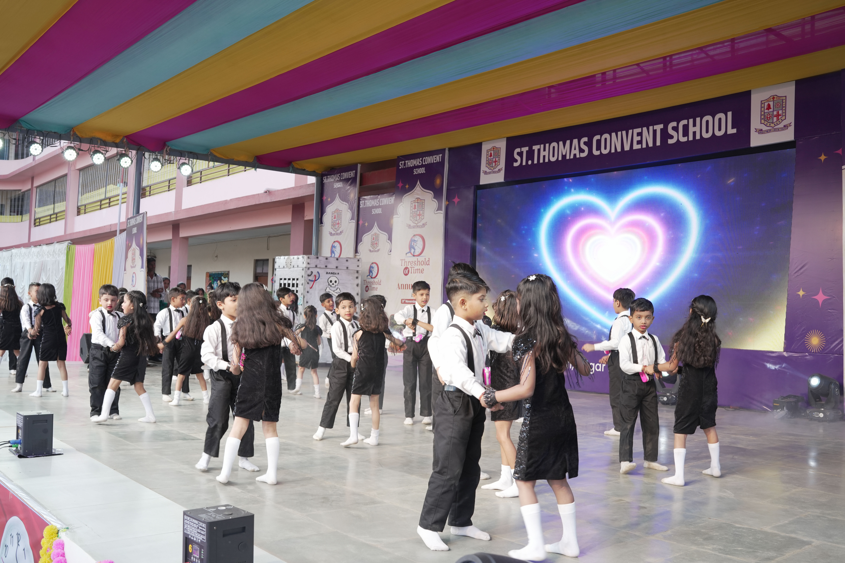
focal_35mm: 35
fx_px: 821
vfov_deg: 37.9
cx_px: 422
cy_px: 282
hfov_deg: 54.4
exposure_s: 1/100
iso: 640
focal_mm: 35
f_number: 5.6
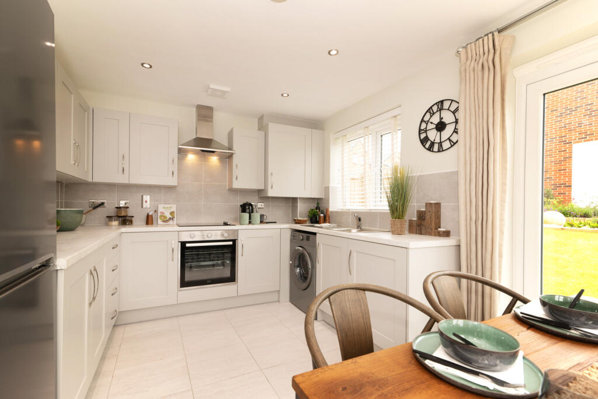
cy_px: 200
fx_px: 266
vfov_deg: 73.8
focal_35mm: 16
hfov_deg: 96.7
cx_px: 299
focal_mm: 16
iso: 400
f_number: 8
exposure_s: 1/40
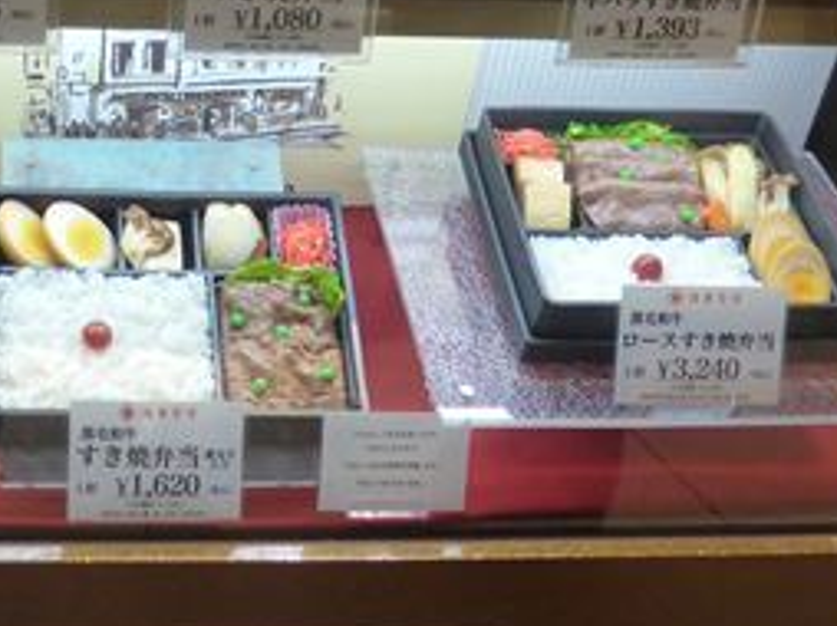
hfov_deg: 29.9
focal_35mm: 63
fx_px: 1522
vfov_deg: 22.1
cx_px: 145
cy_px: -43
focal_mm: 4.3
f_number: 3.3
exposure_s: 1/125
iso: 400
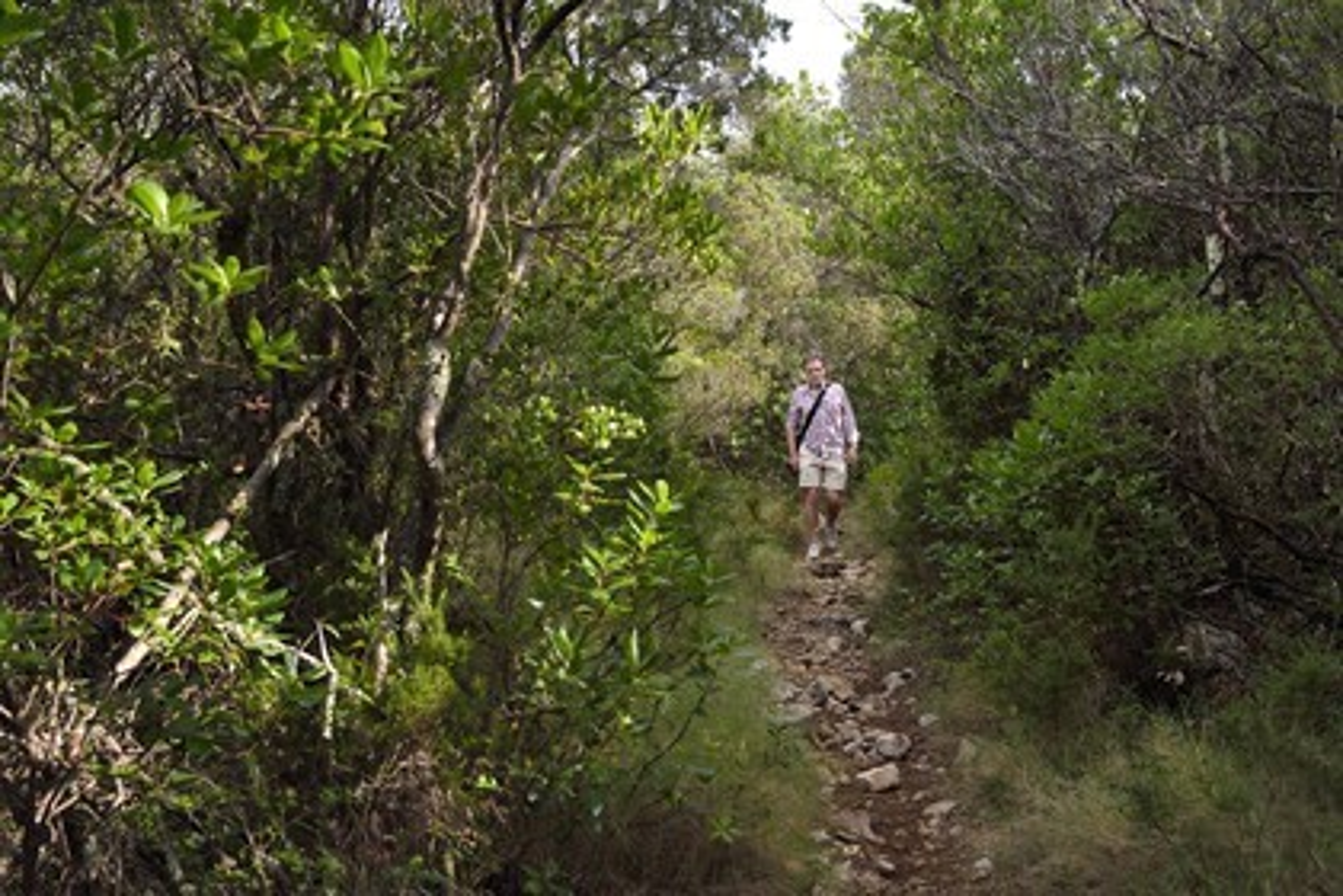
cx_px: 672
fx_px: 1268
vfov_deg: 38.9
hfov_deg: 55.8
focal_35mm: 34
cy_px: 448
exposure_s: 1/100
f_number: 7.1
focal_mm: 34
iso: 200
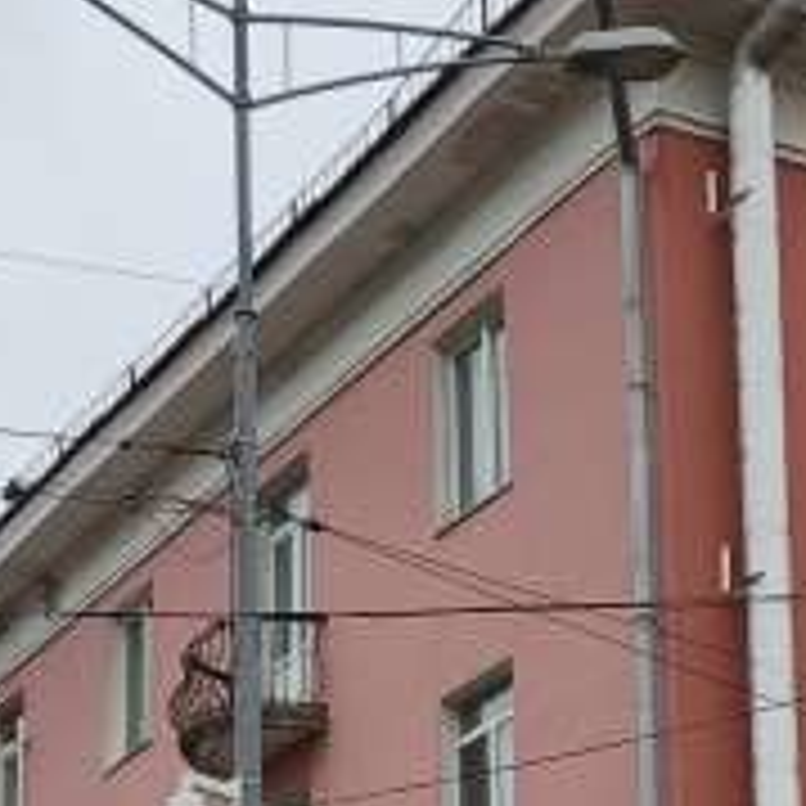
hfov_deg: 15.0
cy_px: 1040
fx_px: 3056
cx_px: 477
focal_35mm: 116
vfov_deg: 14.4
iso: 80
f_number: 1.7
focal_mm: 5.35
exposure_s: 1/218
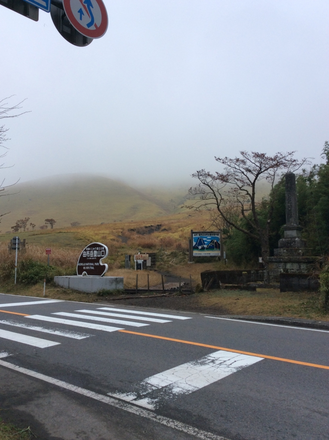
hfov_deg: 44.1
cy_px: 220
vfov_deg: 56.9
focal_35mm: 32
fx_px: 407
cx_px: 164
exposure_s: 1/550
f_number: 2.4
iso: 32
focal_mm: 3.3
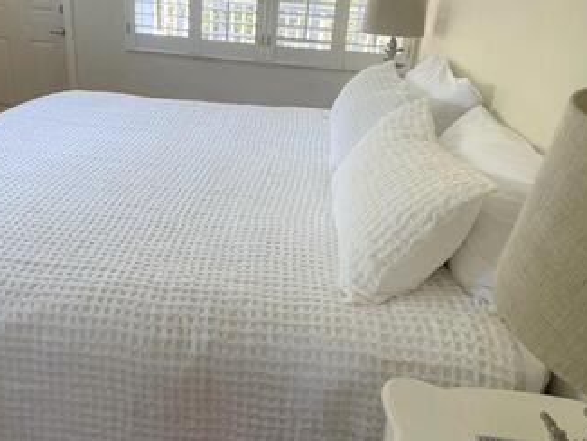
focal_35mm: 32
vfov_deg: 44.0
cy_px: 181
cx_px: 251
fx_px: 543
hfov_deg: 56.6
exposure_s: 1/121
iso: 64
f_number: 1.6
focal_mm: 4.2
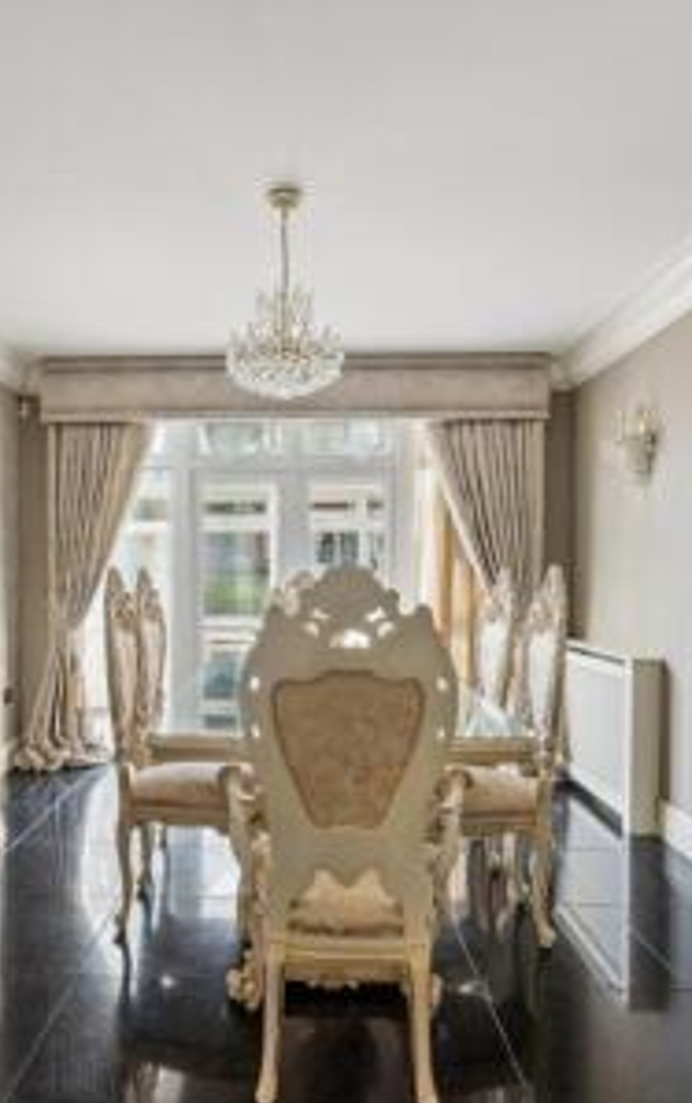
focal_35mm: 26
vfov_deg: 70.3
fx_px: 782
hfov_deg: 47.4
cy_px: 583
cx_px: 278
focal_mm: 16
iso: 640
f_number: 11
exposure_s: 1/3
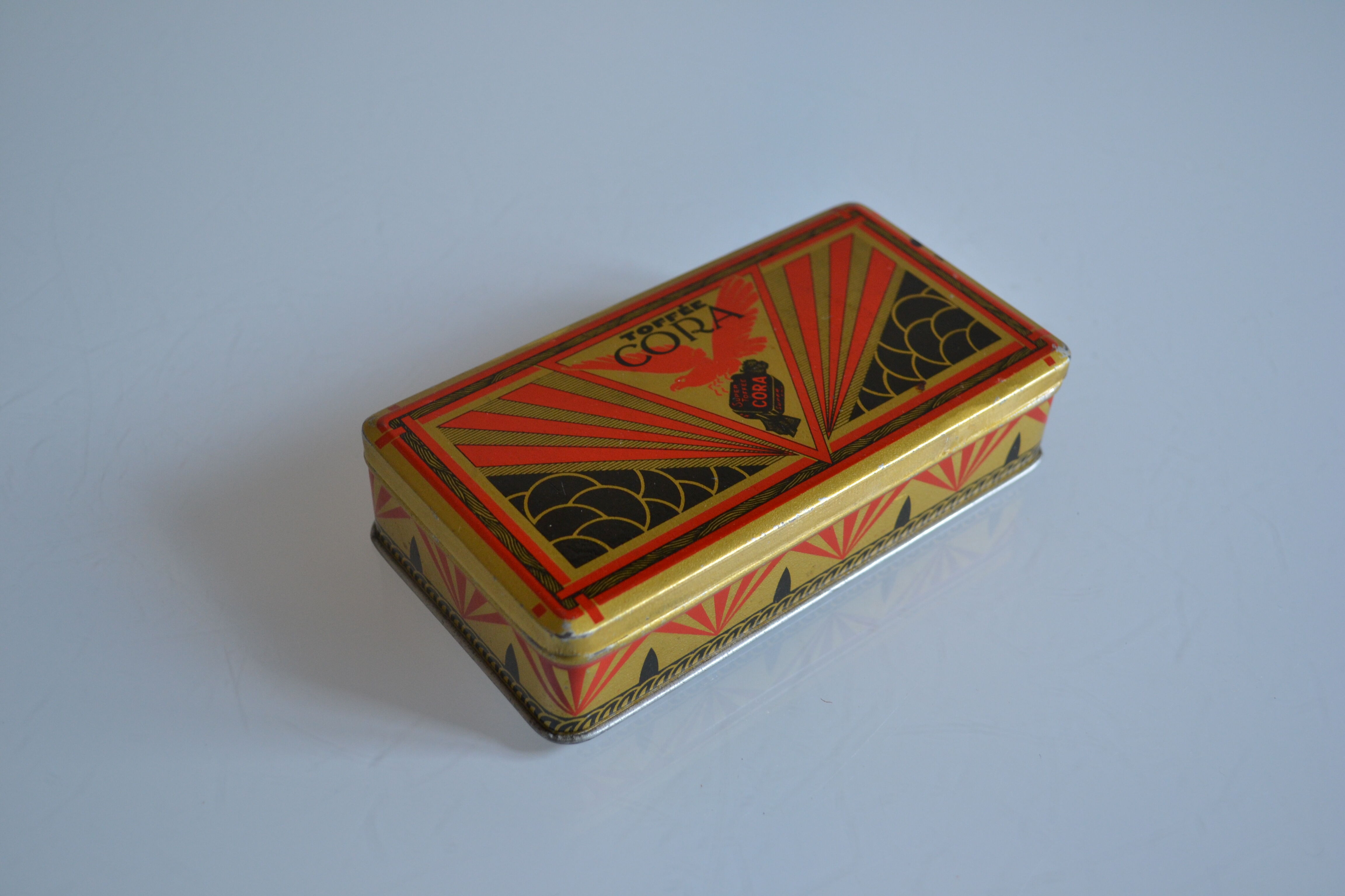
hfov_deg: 46.4
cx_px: 672
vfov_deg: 31.9
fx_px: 1569
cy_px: 448
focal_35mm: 42
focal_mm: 28
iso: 400
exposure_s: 1/30
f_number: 4.5
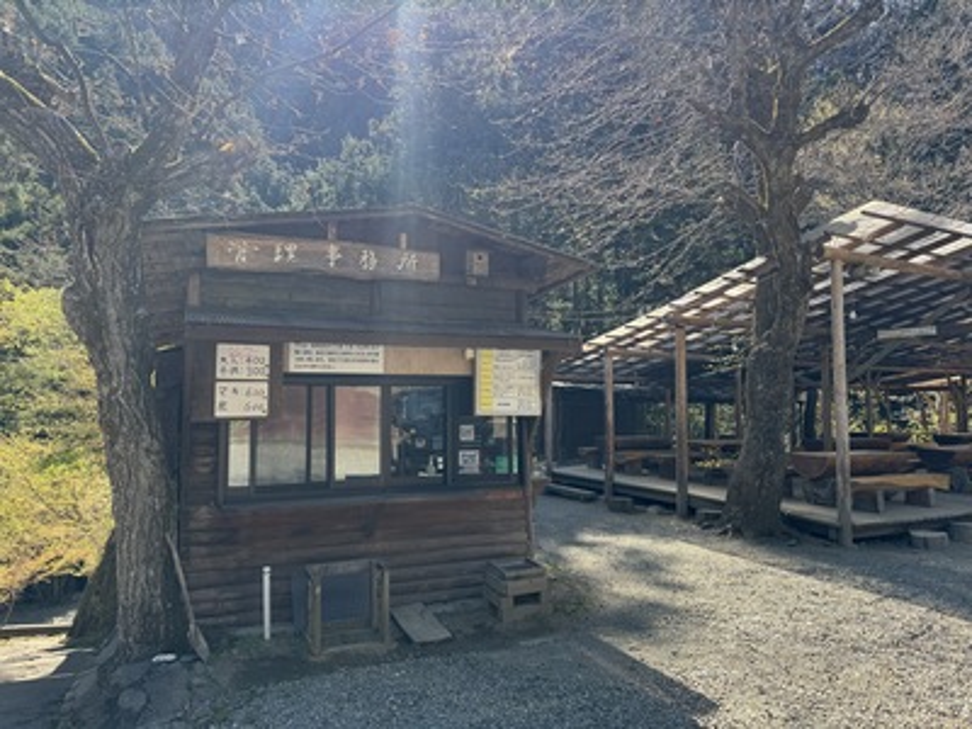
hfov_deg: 71.6
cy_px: 364
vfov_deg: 56.8
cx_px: 486
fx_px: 674
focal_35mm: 24
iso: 80
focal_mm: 6.76
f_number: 1.78
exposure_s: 1/802
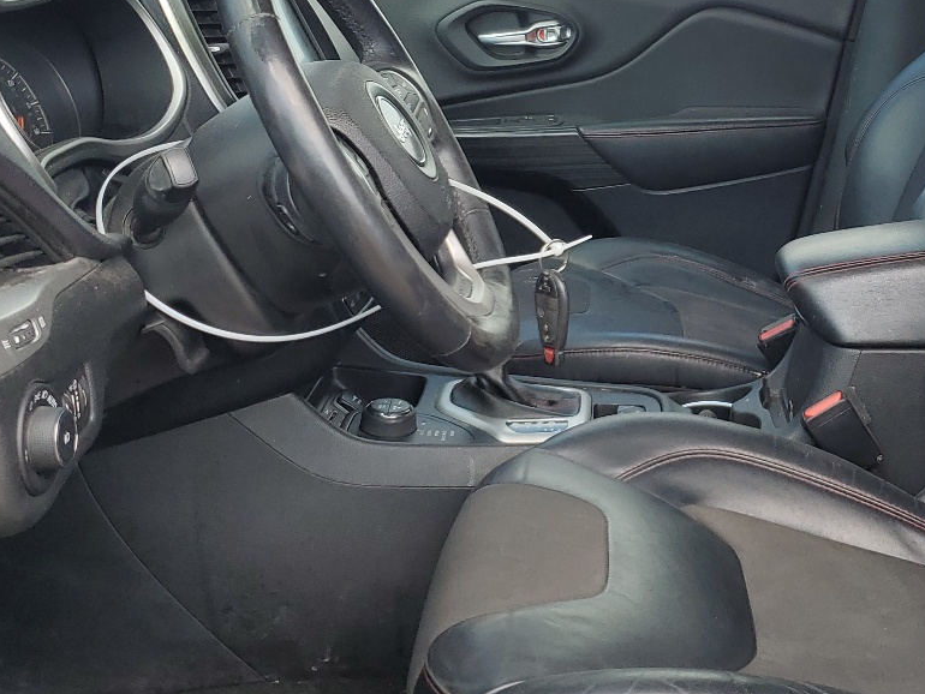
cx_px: 746
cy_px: 234
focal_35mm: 54
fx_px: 1443
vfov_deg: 26.9
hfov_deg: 34.4
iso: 50
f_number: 1.5
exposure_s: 1/435
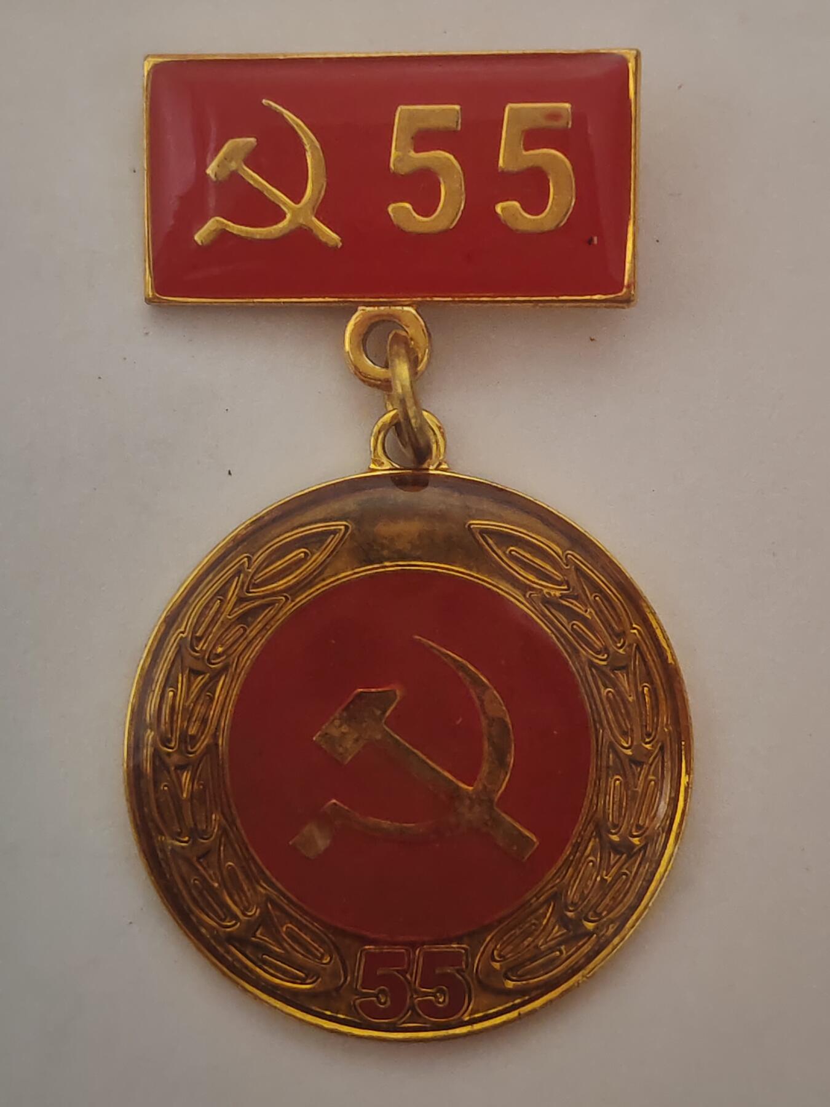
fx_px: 2174
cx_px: 415
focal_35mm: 68
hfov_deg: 21.6
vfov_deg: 28.6
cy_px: 554
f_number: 1.95
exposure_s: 1/25
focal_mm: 5.52
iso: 500
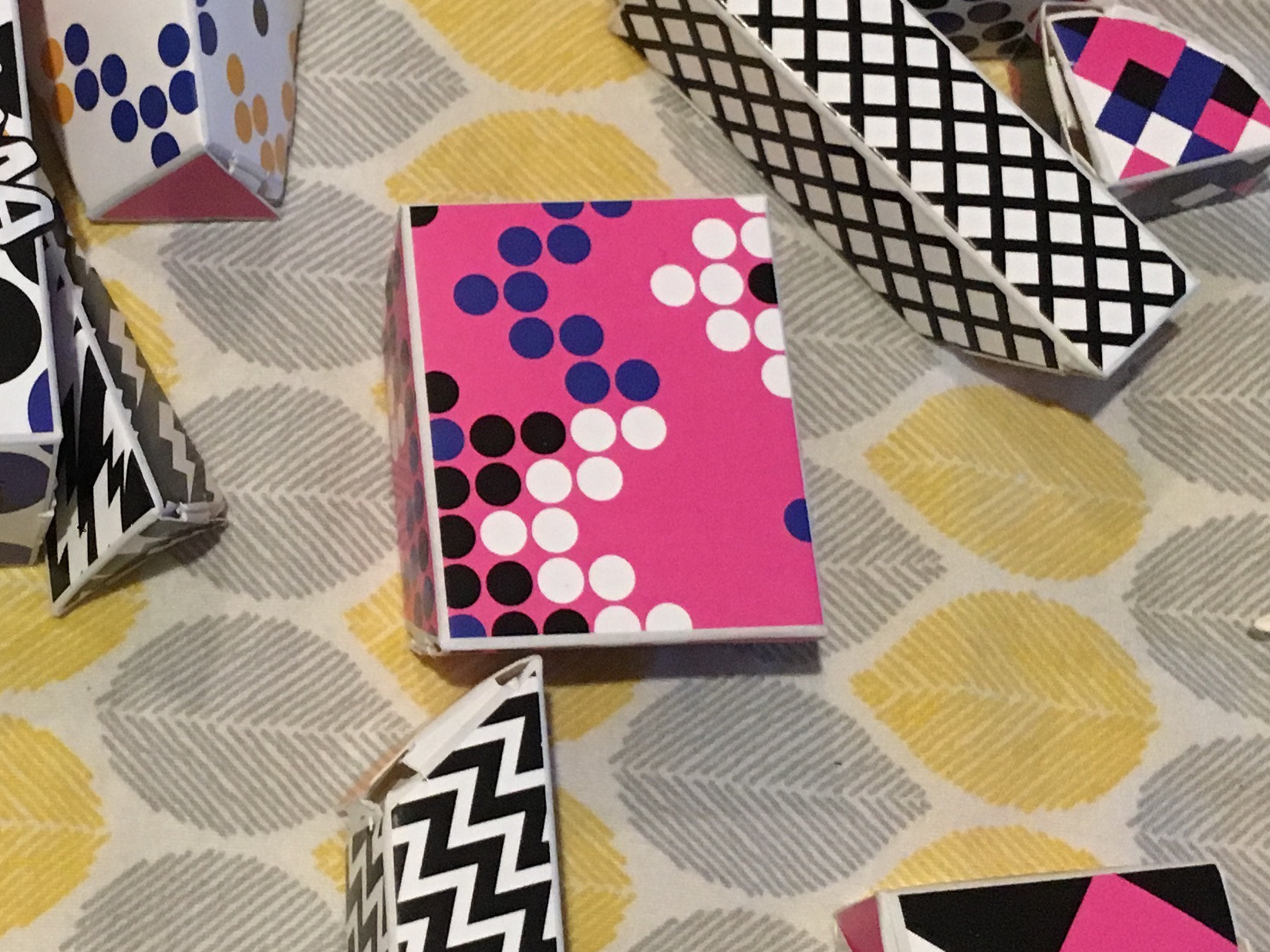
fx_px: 2605
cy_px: 422
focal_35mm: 71
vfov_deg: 20.7
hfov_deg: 26.6
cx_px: 154
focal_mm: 4.15
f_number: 2.2
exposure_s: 1/24
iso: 200
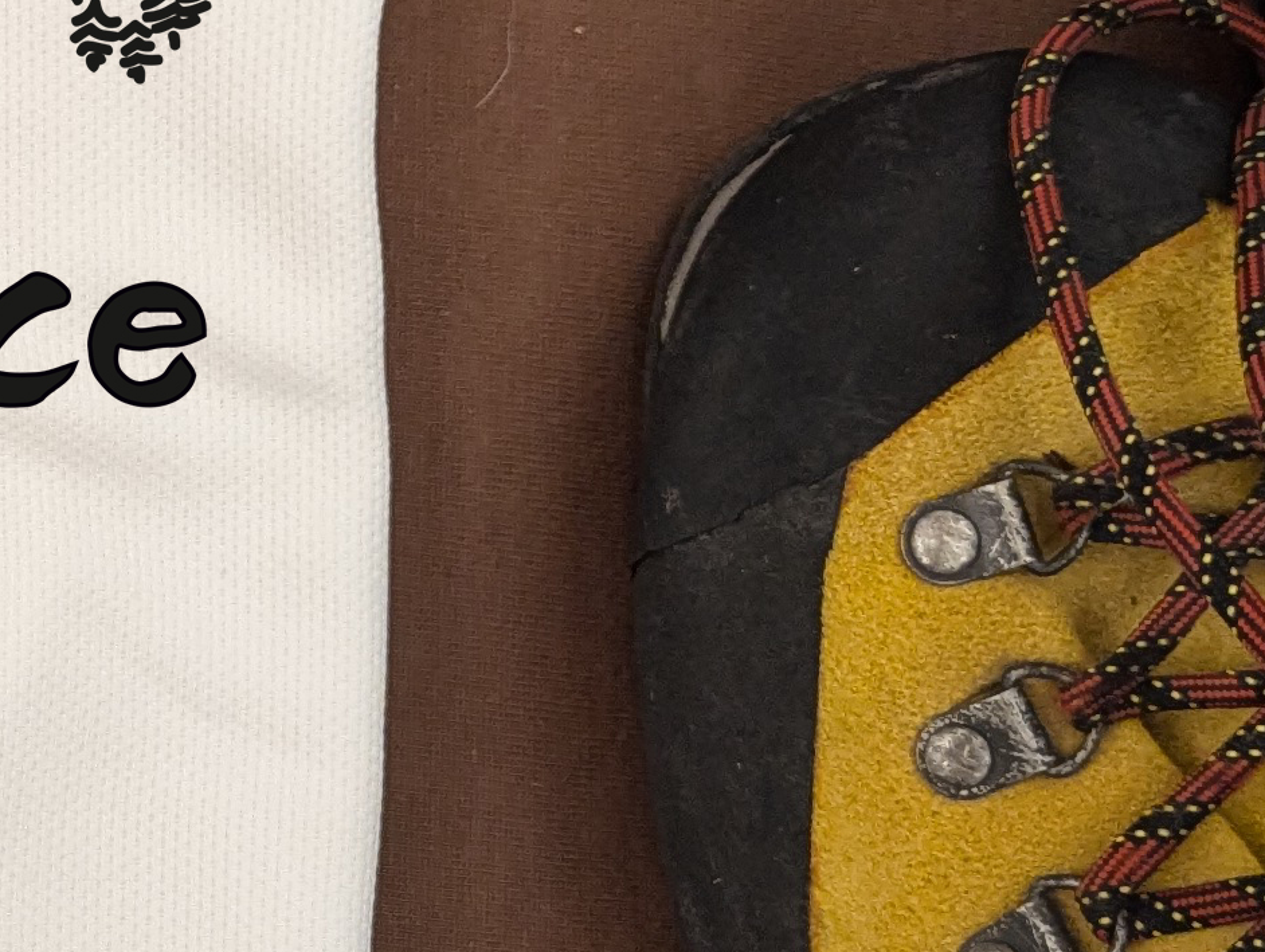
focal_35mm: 104
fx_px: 3805
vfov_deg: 14.1
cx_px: -212
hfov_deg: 18.0
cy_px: 81
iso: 805
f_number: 1.85
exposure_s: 1/52.7
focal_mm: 6.81
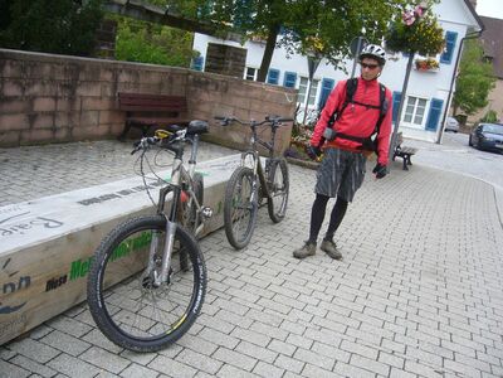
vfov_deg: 40.7
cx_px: 252
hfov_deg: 52.6
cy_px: 189
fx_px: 509
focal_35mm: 35
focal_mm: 5.8
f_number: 2.8
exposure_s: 1/160
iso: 80
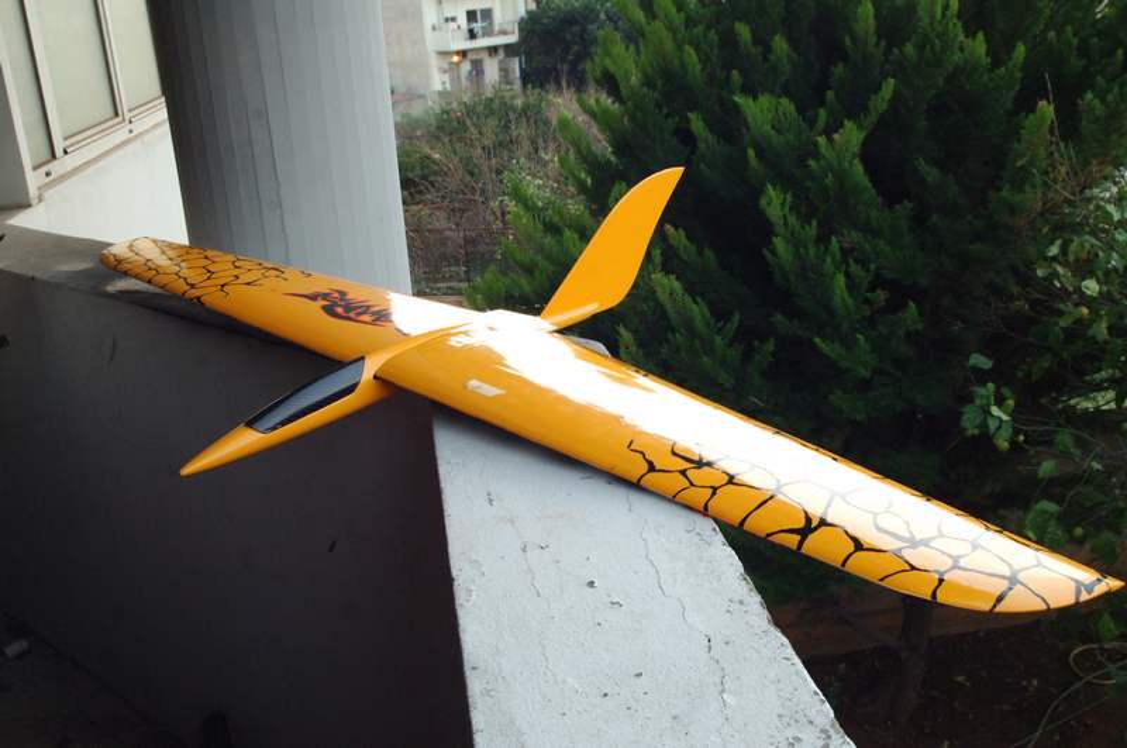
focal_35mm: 36
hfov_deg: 53.2
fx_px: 1125
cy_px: 374
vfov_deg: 36.8
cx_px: 564
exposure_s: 1/15
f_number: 8
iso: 800
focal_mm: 24
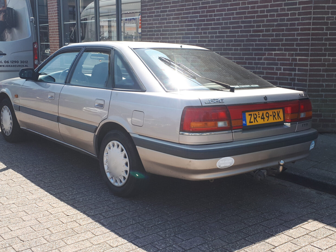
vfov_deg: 49.8
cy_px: 128
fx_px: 272
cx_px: 163
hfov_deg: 63.4
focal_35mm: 28
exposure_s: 1/598
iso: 40
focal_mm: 3.6
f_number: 1.9
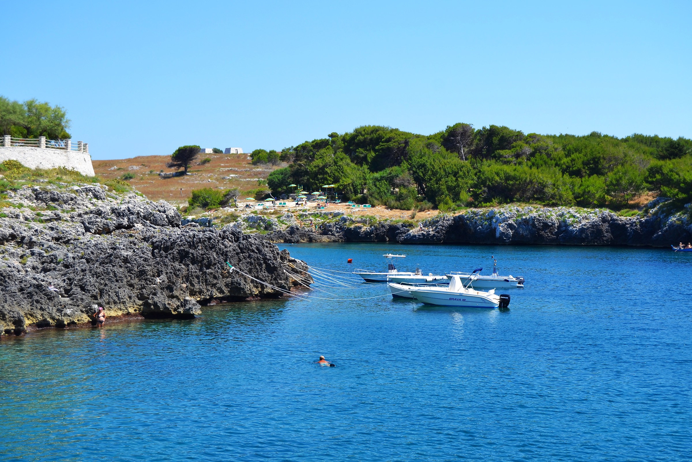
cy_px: 231
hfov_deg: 35.1
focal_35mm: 57
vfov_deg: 23.8
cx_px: 346
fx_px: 1096
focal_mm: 38
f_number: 8
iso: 100
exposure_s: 1/250
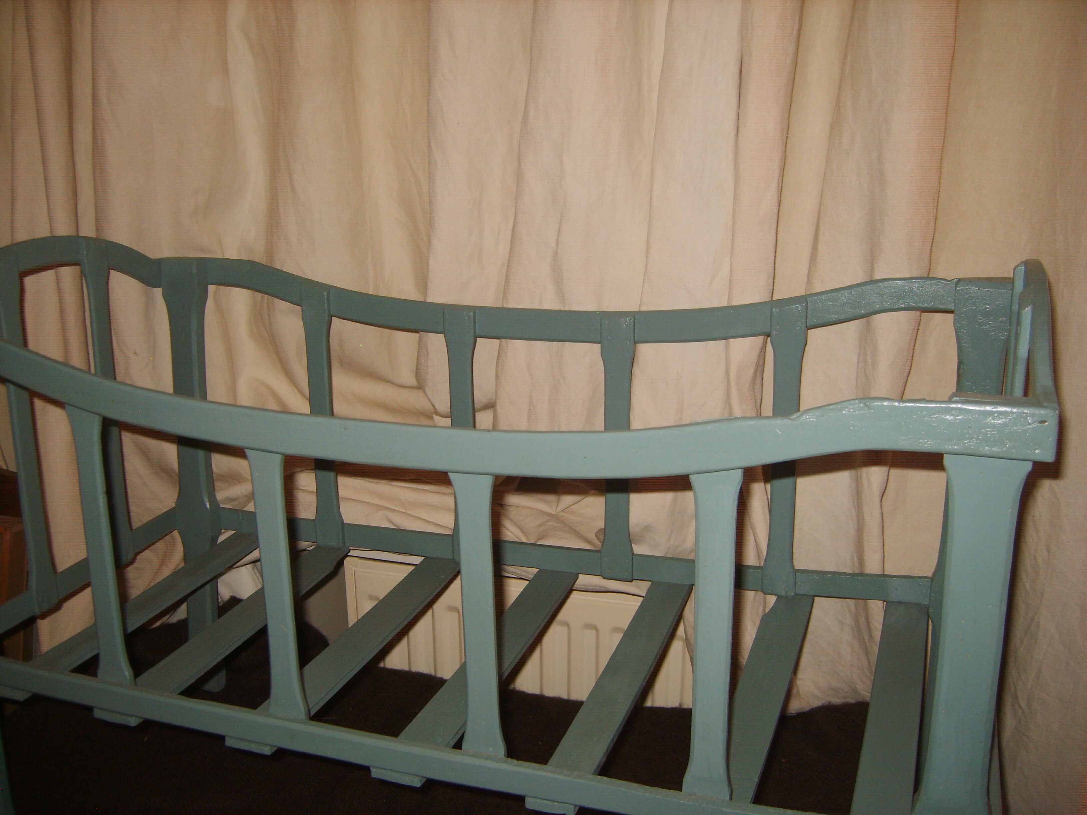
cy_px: 408
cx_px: 544
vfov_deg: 40.7
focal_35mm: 35
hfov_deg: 52.6
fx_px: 1099
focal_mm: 7.4
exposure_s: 1/30
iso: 100
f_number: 2.8
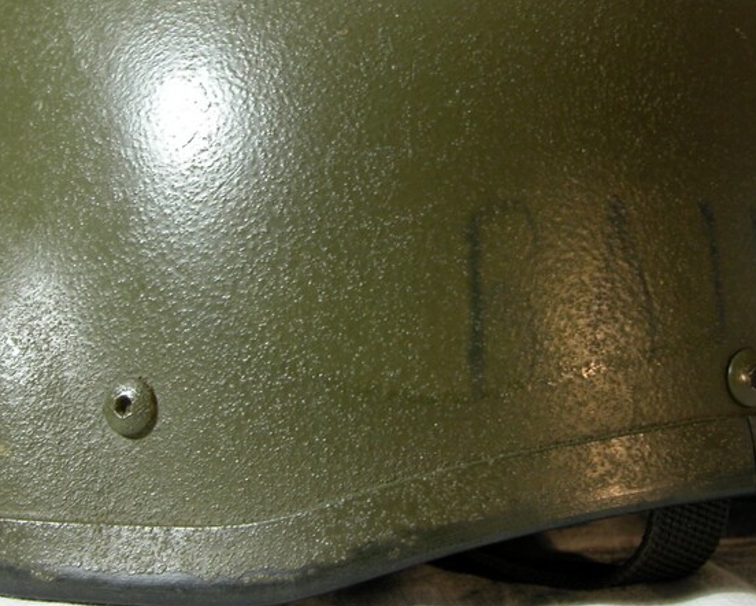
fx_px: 1701
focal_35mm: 76
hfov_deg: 25.1
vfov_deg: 20.2
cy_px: 239
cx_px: 379
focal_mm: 10.7
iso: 100
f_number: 2.9
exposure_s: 1/5.4
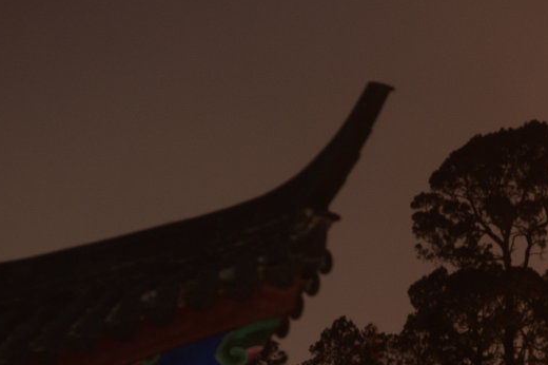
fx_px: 7256
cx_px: 510
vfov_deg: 2.9
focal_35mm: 477
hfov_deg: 4.3
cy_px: 505
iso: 400
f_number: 8
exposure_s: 1/3
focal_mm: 155
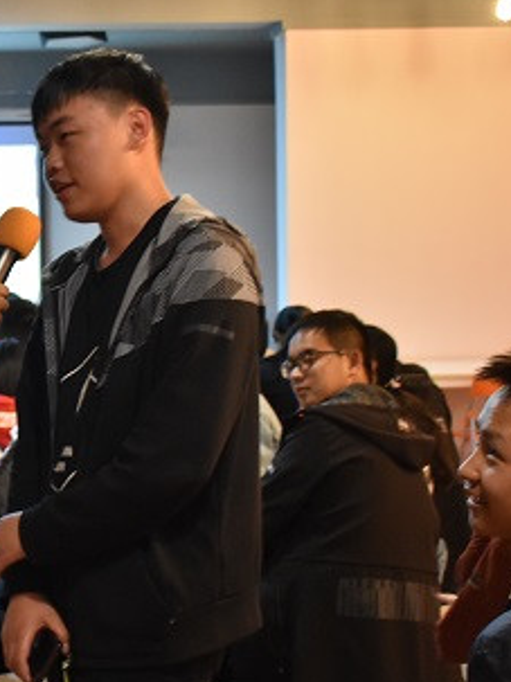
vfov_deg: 26.7
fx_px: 1438
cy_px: 308
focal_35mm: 73
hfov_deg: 19.1
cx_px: -88
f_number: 3.8
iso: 1600
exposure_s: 1/15
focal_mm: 24
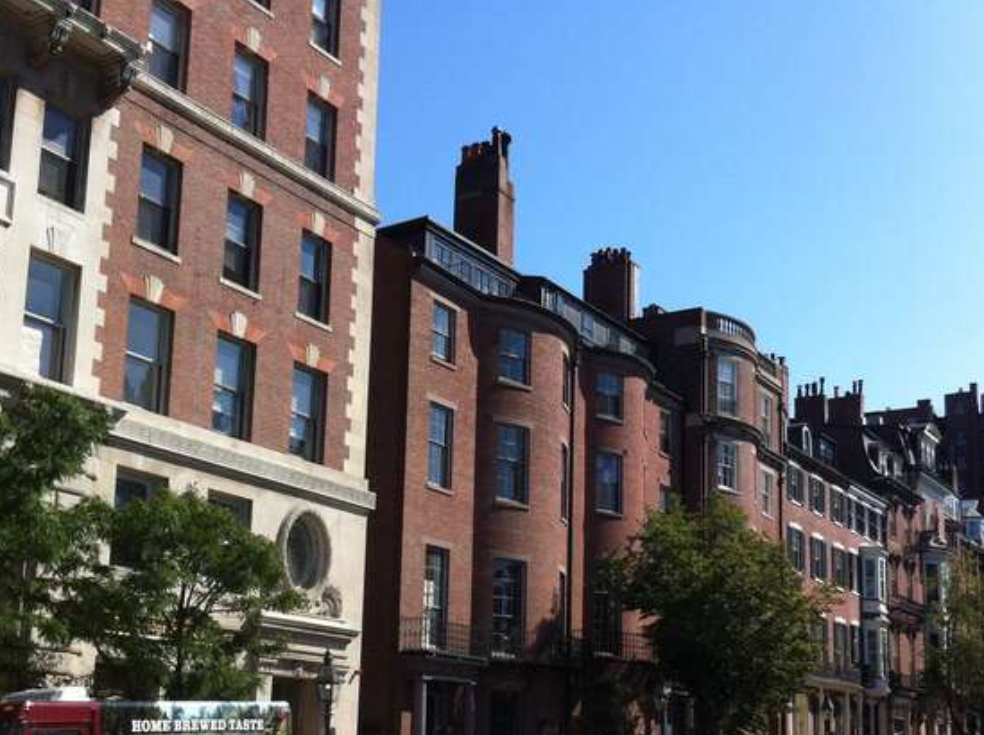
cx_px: 450
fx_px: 1448
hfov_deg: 37.5
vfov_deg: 28.2
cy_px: 520
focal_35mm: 51
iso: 80
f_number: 2.8
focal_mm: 3.85
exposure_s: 1/943
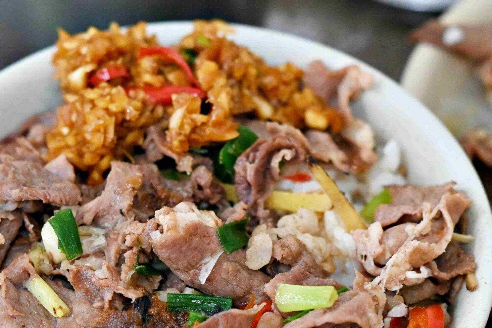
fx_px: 1790
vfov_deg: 10.4
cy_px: 267
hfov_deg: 15.6
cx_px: 199
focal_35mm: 131
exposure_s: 1/160
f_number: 3.2
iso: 1600
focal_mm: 50
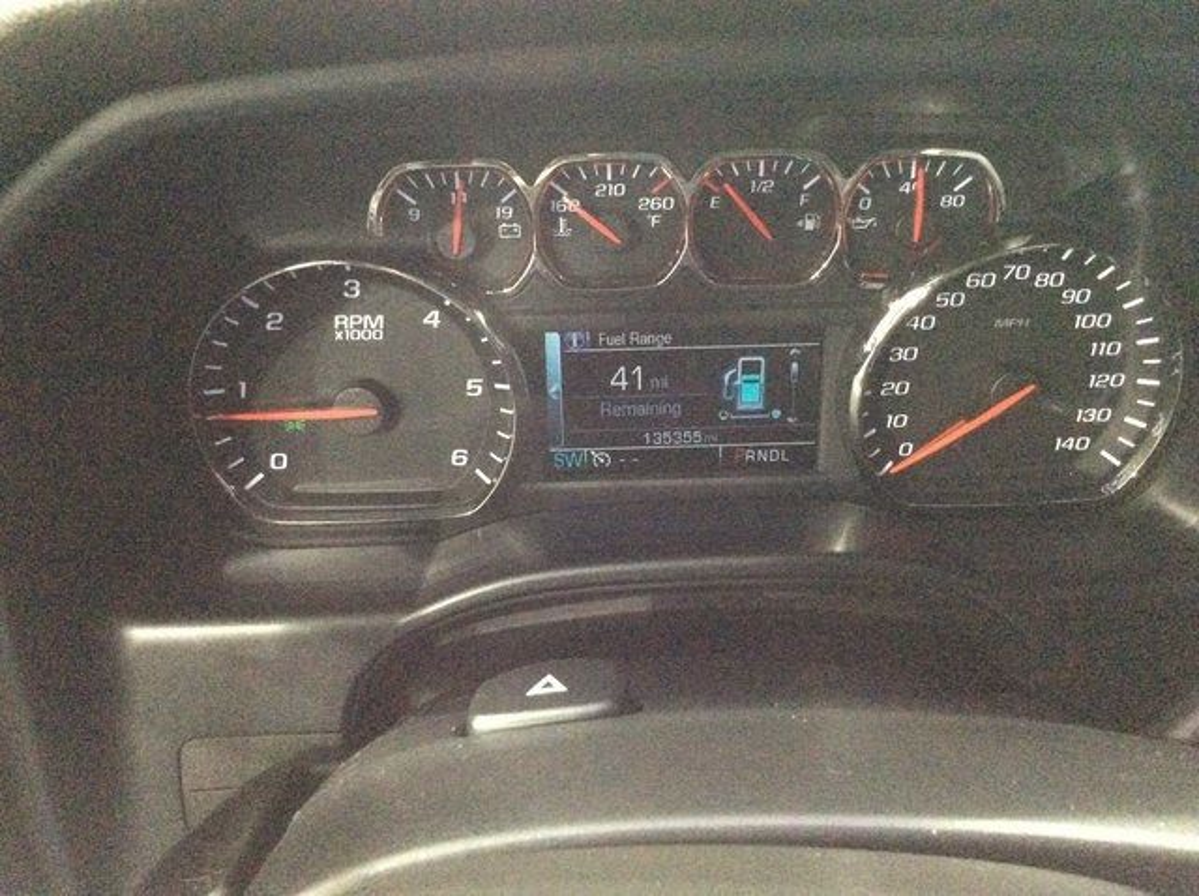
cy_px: 448
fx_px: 1107
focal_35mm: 32
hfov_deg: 56.9
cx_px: 600
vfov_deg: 44.1
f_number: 2.4
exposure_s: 1/15
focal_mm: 3.3
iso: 800
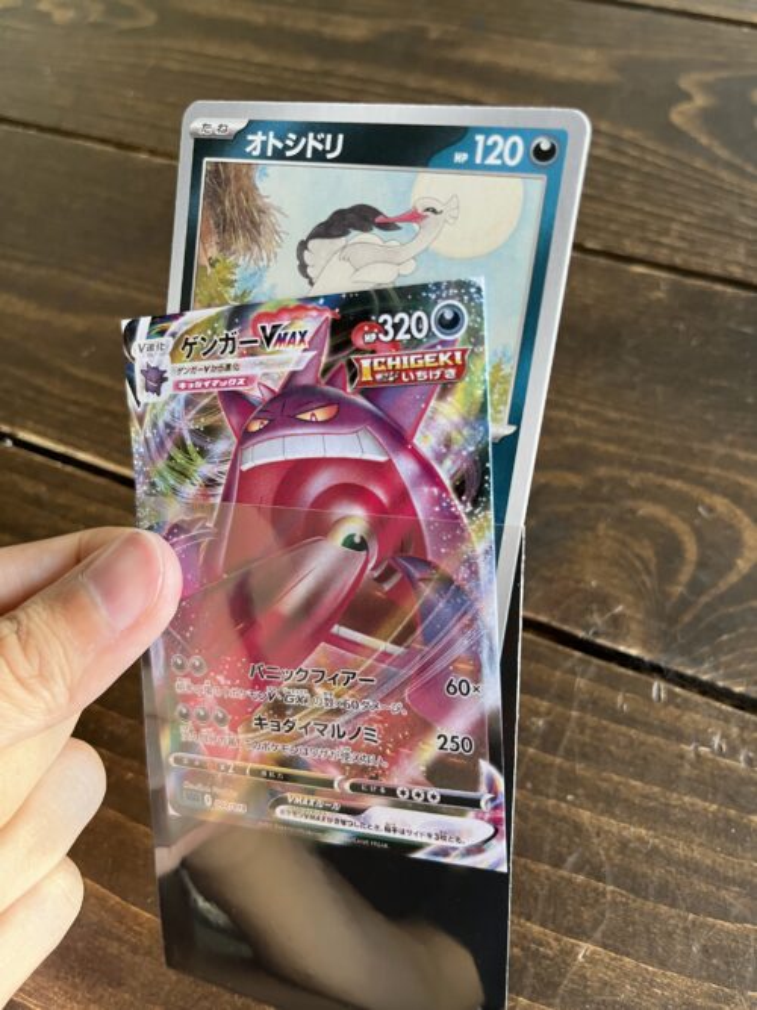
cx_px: 378
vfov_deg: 67.3
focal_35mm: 26
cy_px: 505
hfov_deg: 53.0
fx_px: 758
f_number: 1.6
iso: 250
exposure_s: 1/60
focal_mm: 5.1
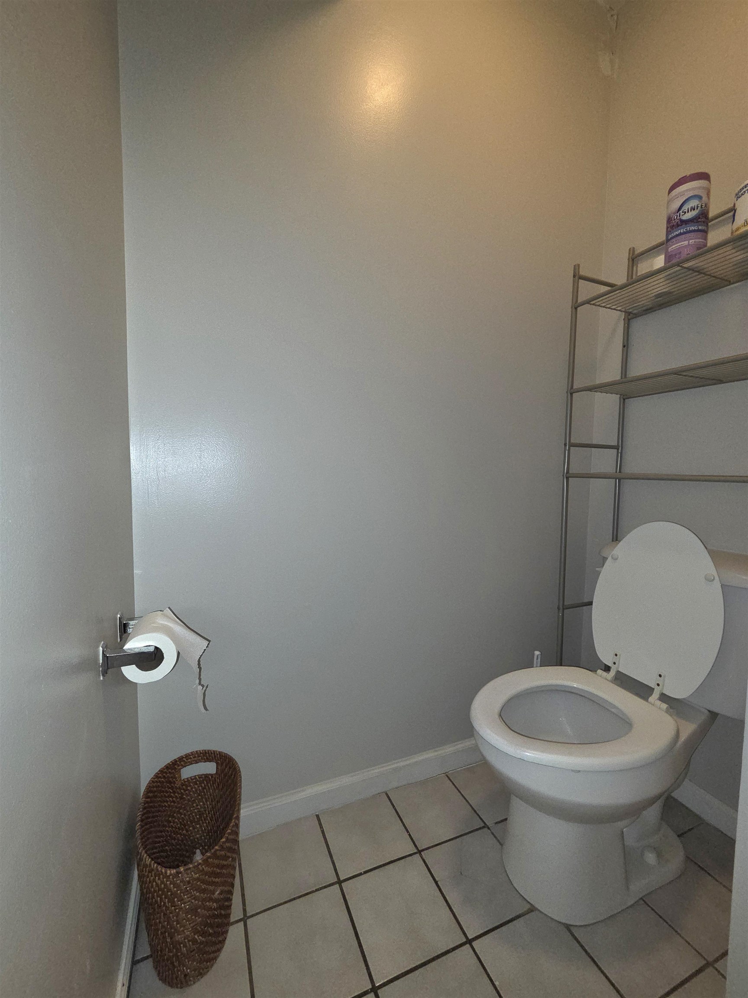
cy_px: 499
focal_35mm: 13
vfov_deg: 106.2
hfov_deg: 89.9
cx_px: 374
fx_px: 375
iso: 125
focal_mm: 2.2
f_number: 2.2
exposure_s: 1/60.2
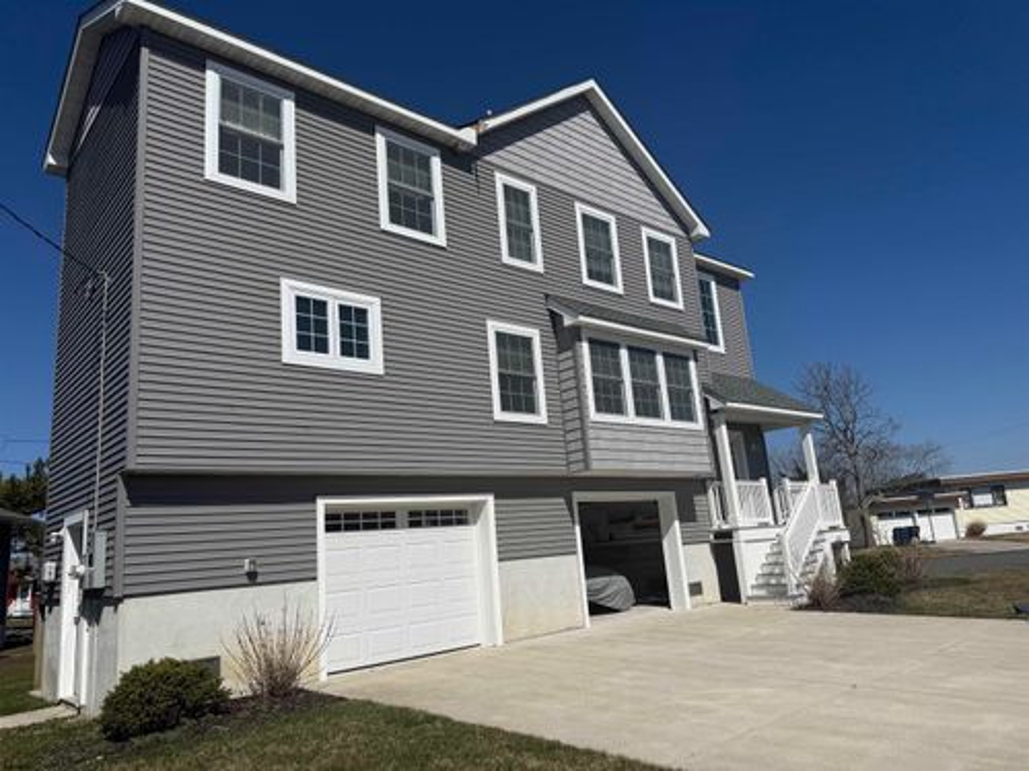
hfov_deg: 71.6
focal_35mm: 24
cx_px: 514
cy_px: 386
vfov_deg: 56.8
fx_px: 713
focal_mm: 6.76
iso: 80
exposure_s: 1/14286
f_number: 1.78
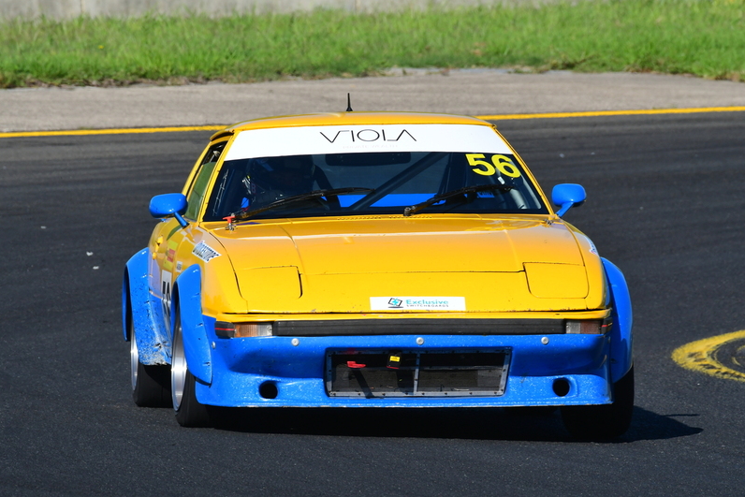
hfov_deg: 3.3
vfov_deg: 2.2
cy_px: 248
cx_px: 373
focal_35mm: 633
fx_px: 13101
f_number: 13
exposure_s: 1/640
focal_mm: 420
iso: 500
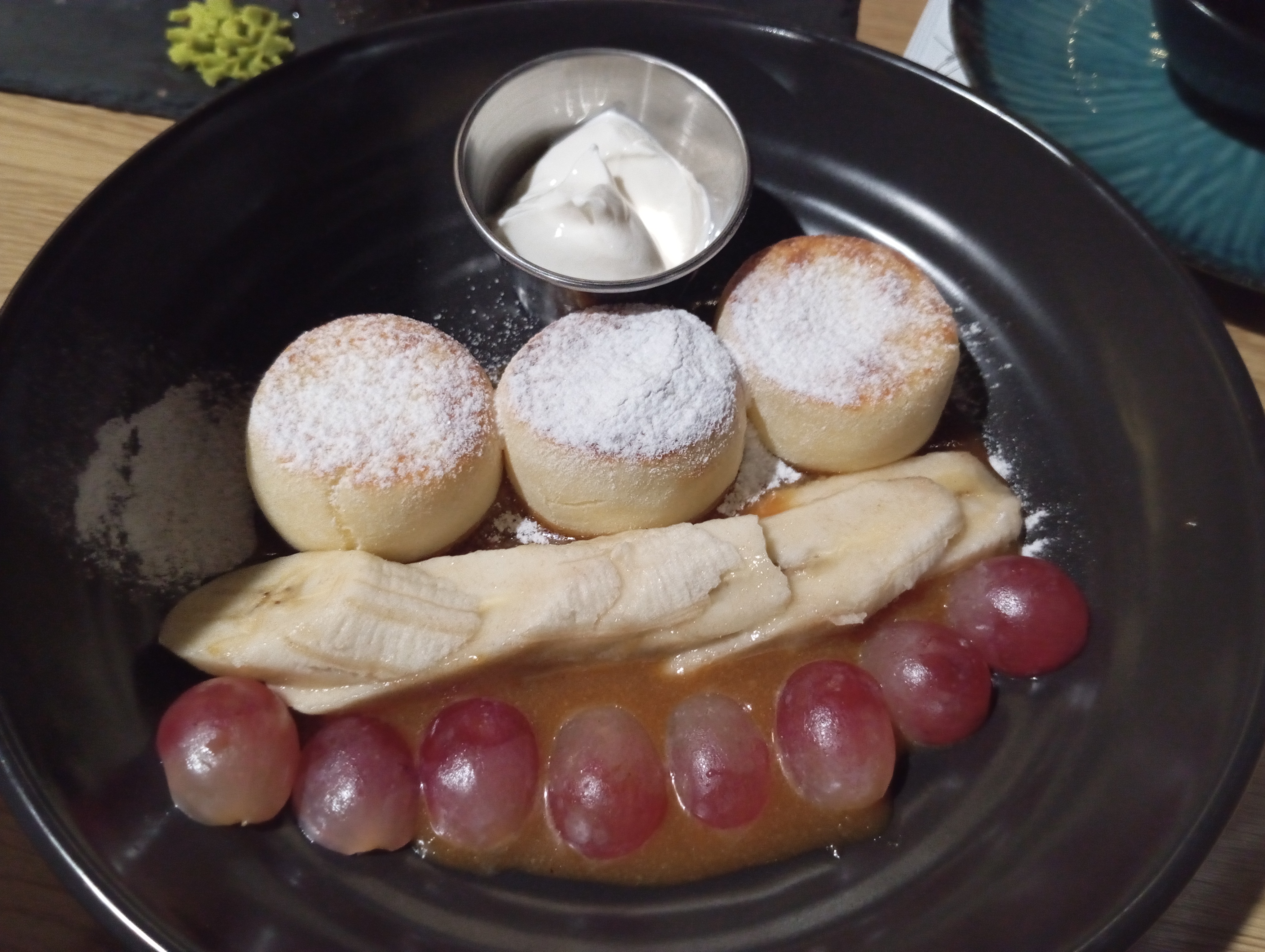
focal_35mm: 28
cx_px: 632
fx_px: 1025
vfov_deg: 49.9
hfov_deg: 63.4
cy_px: 476
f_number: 1.8
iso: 778
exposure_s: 1/20
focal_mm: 4.25
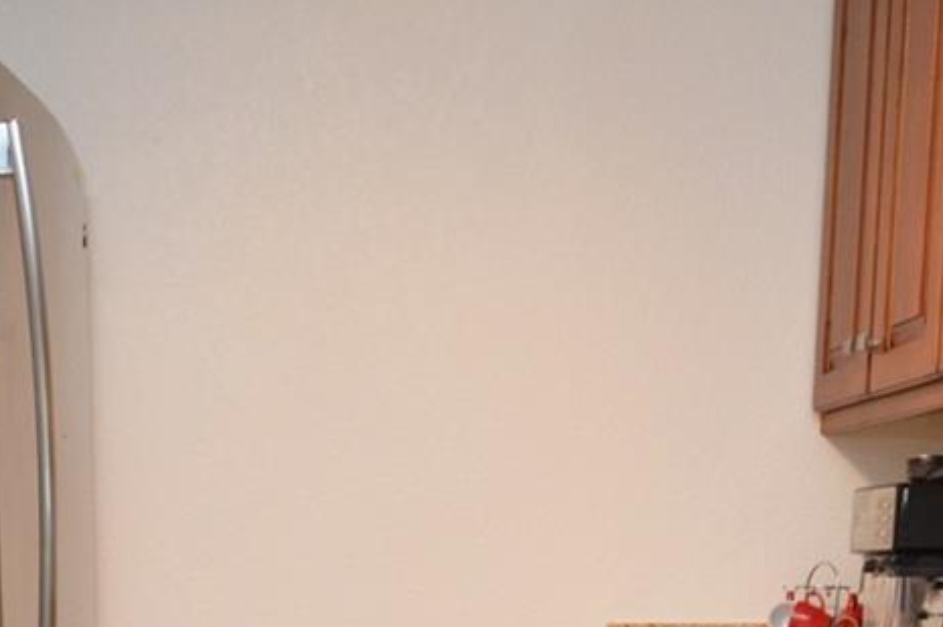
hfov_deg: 31.6
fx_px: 1622
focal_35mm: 62
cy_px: 903
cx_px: 197
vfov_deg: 19.4
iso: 640
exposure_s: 1/60
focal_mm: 12
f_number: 4
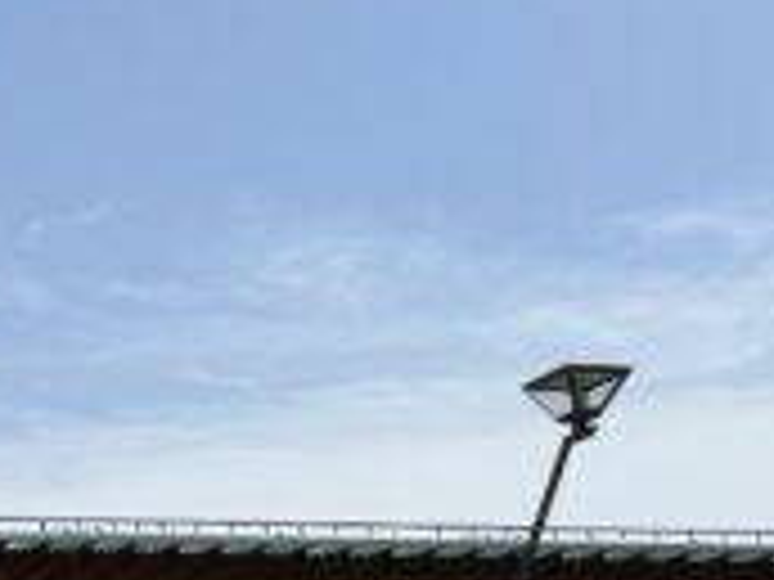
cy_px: 830
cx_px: -842
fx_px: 2303
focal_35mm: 103
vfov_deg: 13.6
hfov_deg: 15.0
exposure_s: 1/4950
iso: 80
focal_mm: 6.76
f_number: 1.78
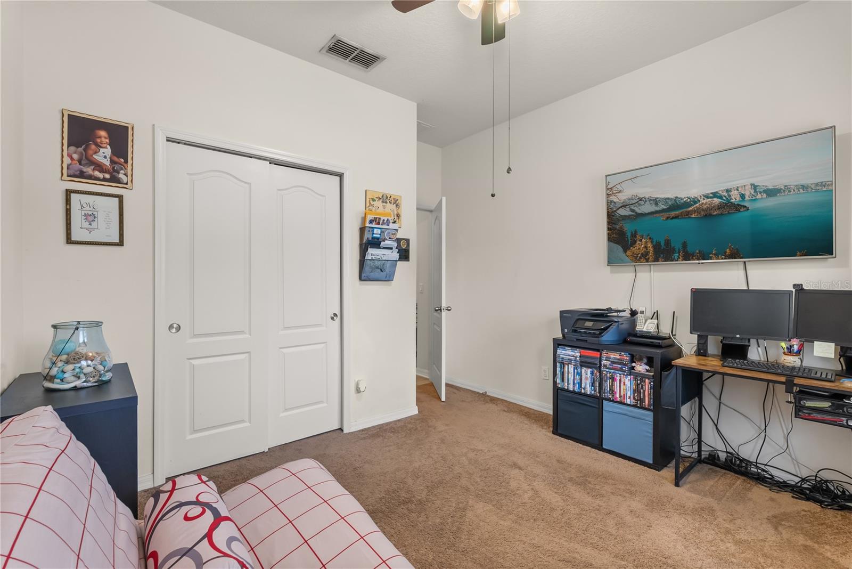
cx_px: 426
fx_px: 379
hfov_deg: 96.7
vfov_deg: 73.8
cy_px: 284
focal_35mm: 16
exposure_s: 1/10
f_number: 7.1
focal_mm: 16
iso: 1600
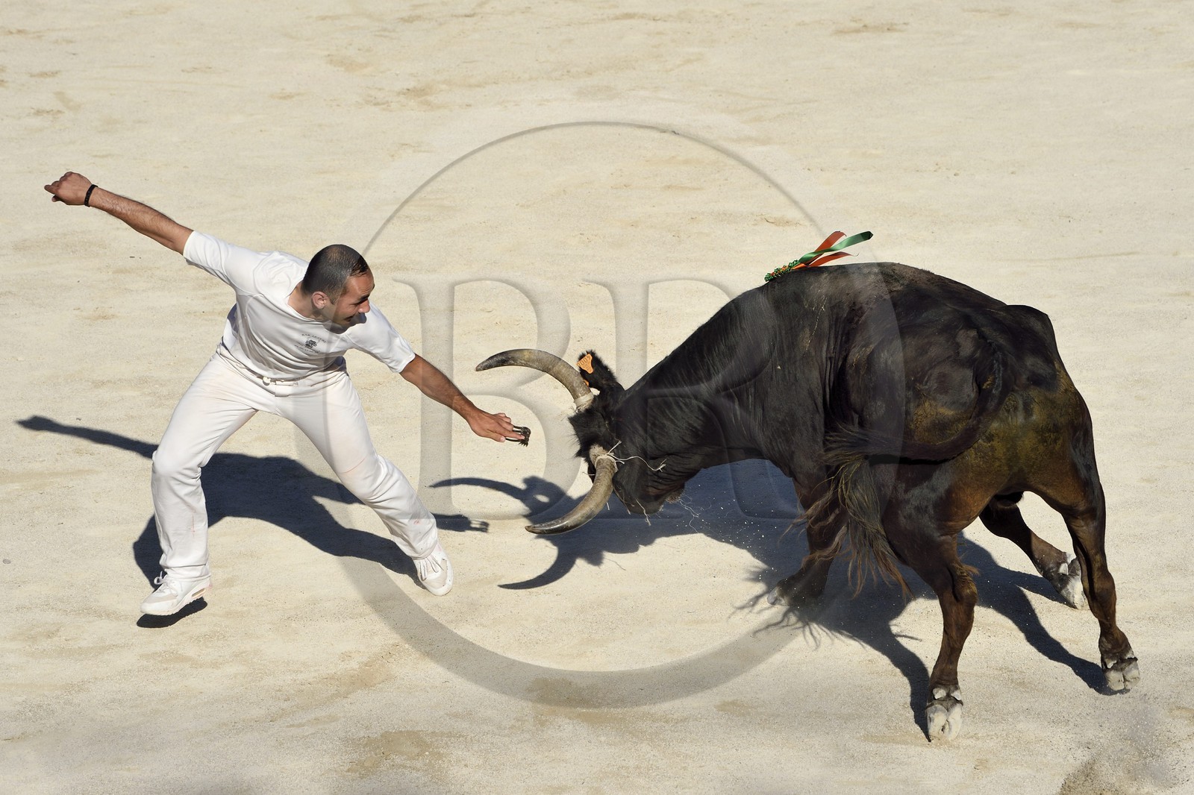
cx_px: 597
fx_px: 6632
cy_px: 398
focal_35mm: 200
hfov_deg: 10.3
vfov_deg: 6.9
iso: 400
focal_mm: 200
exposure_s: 1/1250
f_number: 9
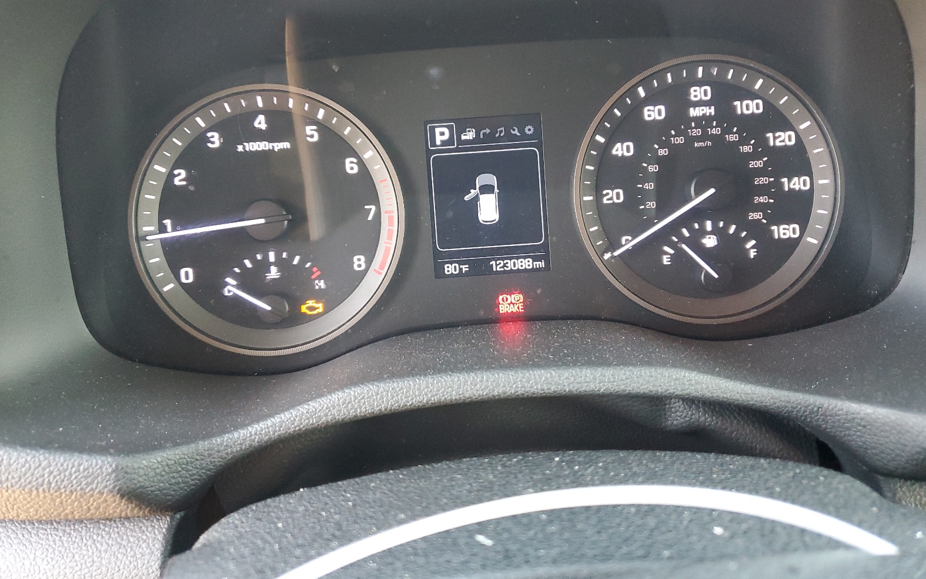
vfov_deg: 44.4
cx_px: 467
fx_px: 707
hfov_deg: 66.5
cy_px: 243
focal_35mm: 28
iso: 285
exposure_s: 1/40
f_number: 1.5
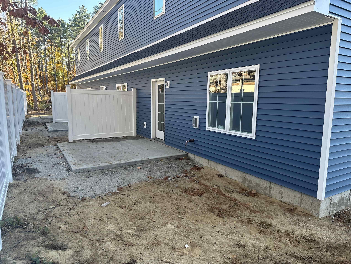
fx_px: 243
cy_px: 132
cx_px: 176
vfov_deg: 56.8
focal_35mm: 24
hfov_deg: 71.6
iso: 80
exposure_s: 1/361
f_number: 1.78
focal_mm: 6.86
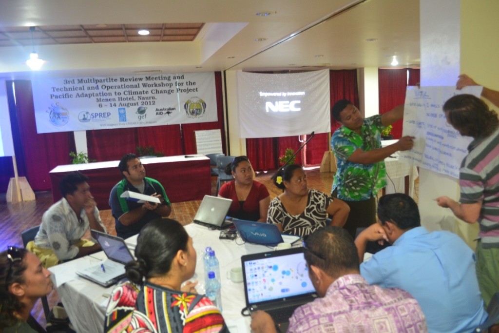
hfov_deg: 67.4
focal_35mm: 27
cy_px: 166
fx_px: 374
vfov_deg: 47.9
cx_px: 250
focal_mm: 18
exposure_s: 1/6
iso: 800
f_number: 3.5
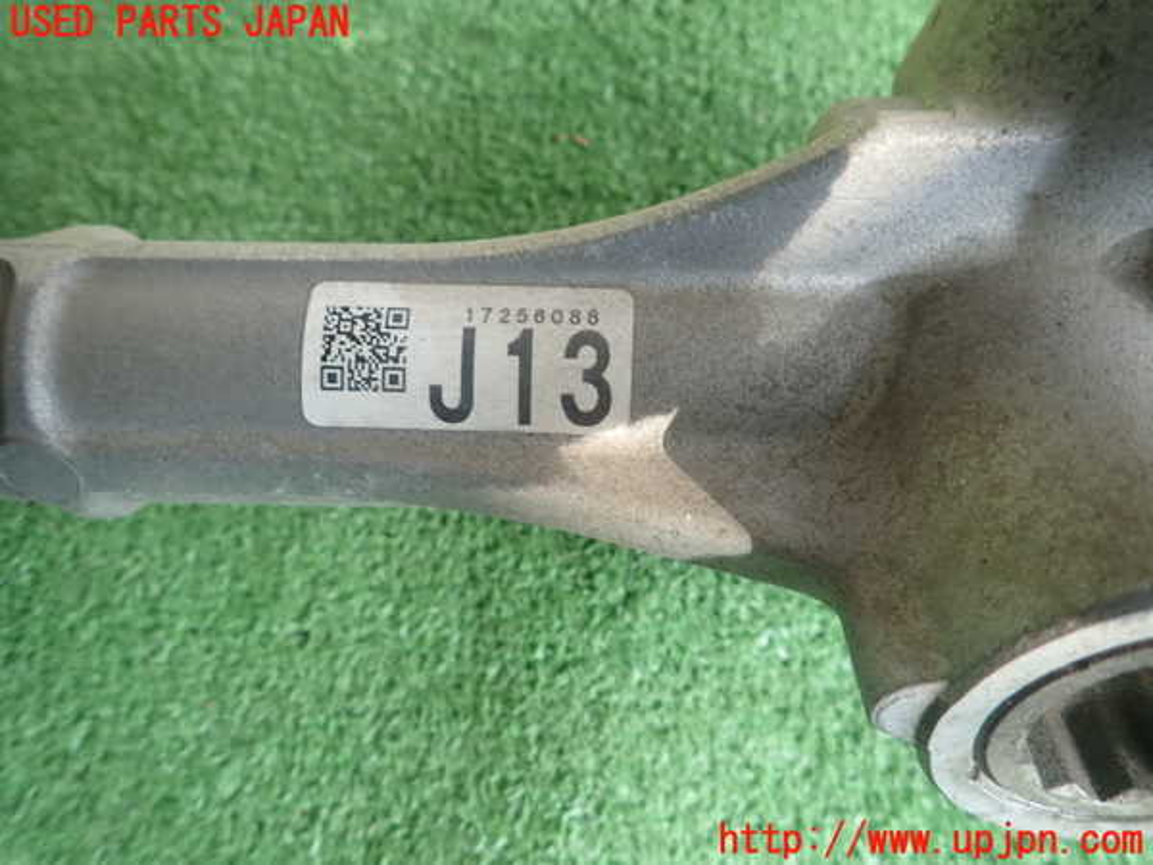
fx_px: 833
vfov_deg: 54.9
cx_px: 576
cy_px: 432
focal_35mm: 25
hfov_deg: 69.4
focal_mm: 4.5
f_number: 2
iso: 125
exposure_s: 1/60
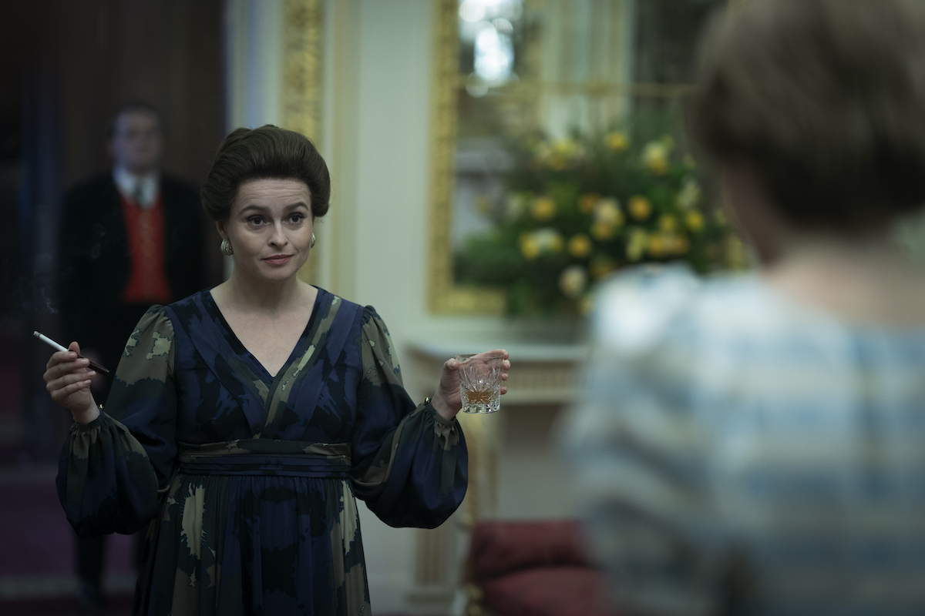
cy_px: 308
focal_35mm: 85
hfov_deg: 23.9
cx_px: 462
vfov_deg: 16.1
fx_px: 2184
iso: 1250
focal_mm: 85
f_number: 1.6
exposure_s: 1/125
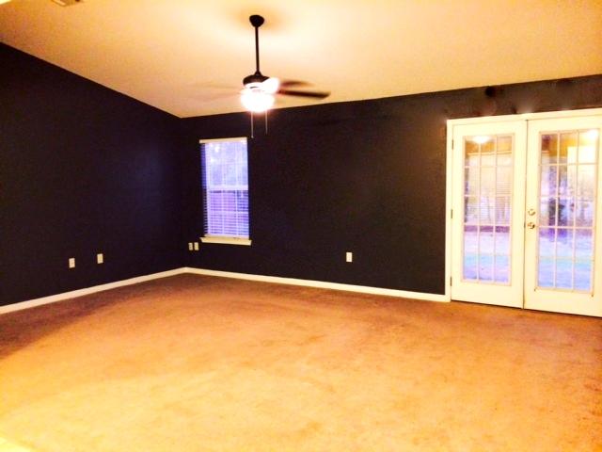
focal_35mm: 30
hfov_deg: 60.0
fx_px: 522
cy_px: 226
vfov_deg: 46.8
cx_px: 301
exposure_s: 1/16
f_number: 2.2
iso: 250
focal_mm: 4.12
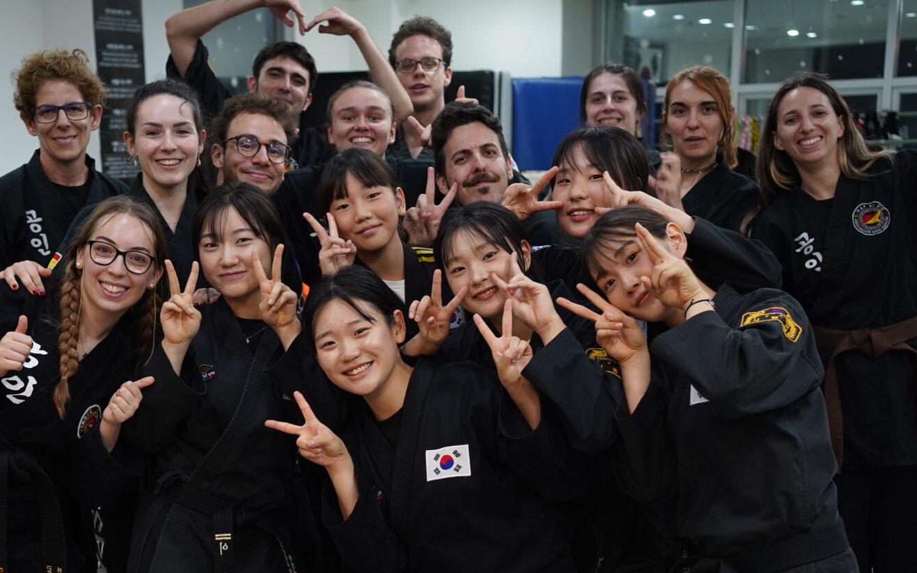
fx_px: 1375
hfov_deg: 36.6
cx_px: 323
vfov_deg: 23.3
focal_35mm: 55
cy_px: 446
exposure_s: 1/100
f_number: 3.2
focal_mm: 35
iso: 1000
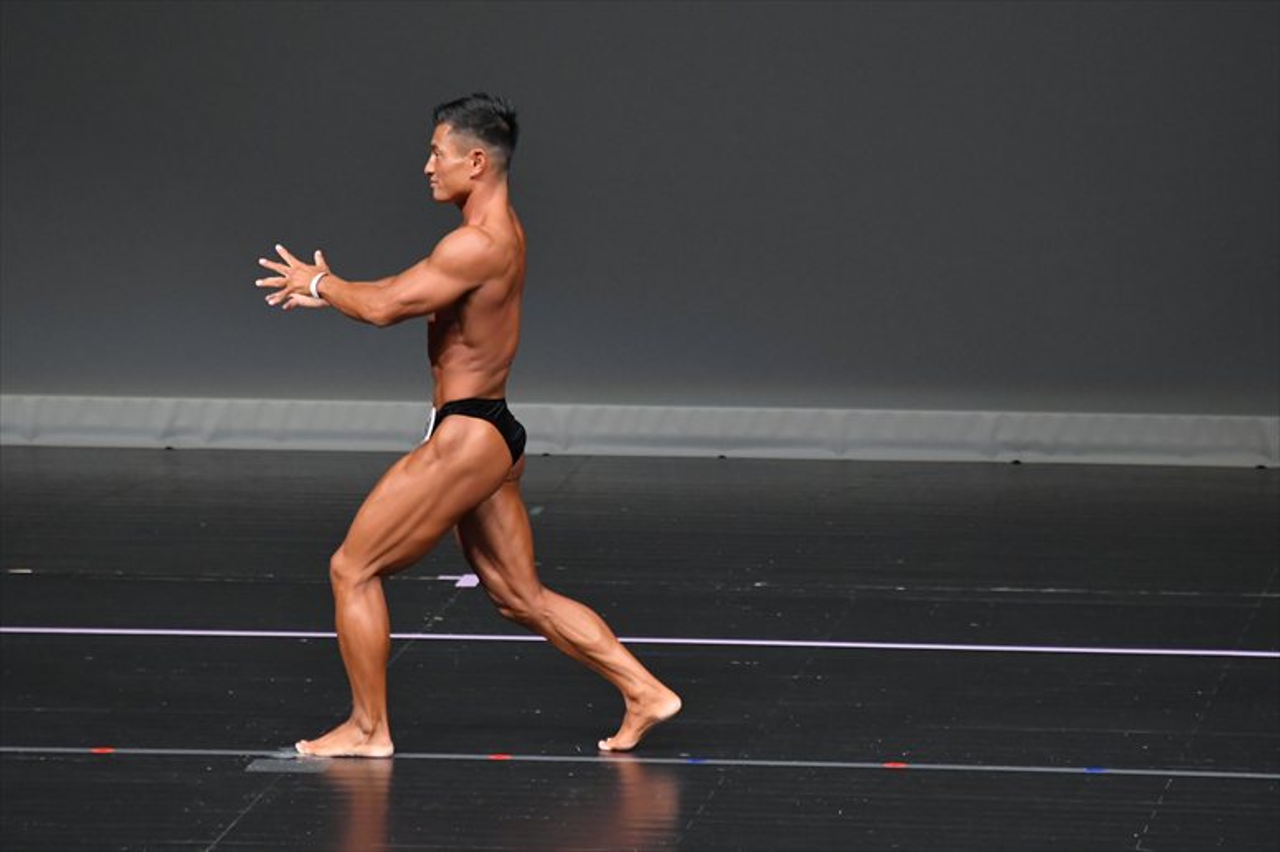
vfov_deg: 3.7
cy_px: 426
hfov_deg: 5.5
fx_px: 13327
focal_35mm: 375
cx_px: 640
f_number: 5.6
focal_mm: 250
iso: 4000
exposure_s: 1/400
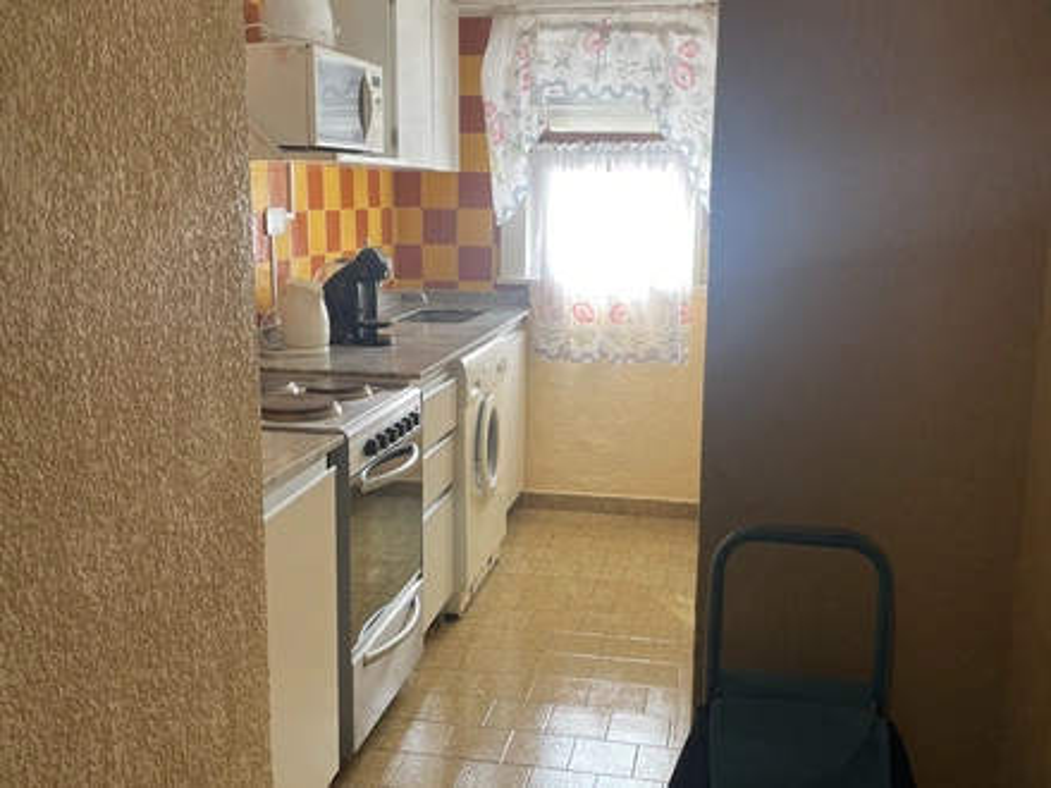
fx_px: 789
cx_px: 526
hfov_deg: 67.3
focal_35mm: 26
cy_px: 394
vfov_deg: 53.1
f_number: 1.6
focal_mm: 4.2
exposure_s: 1/120
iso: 125
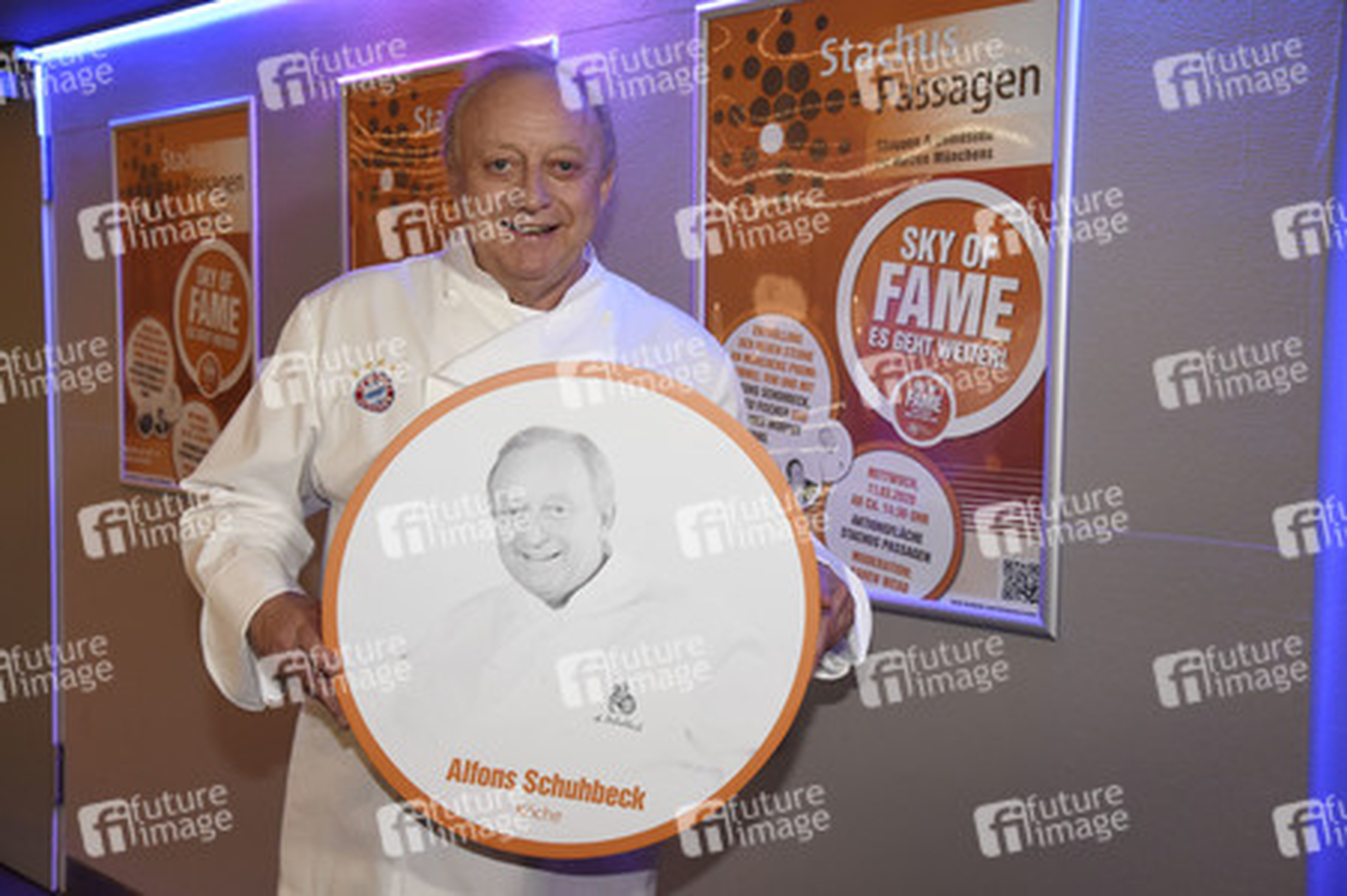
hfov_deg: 50.7
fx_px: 1421
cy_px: 448
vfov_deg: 35.0
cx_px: 674
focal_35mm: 38
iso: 3200
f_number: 6.3
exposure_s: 1/60
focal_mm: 38
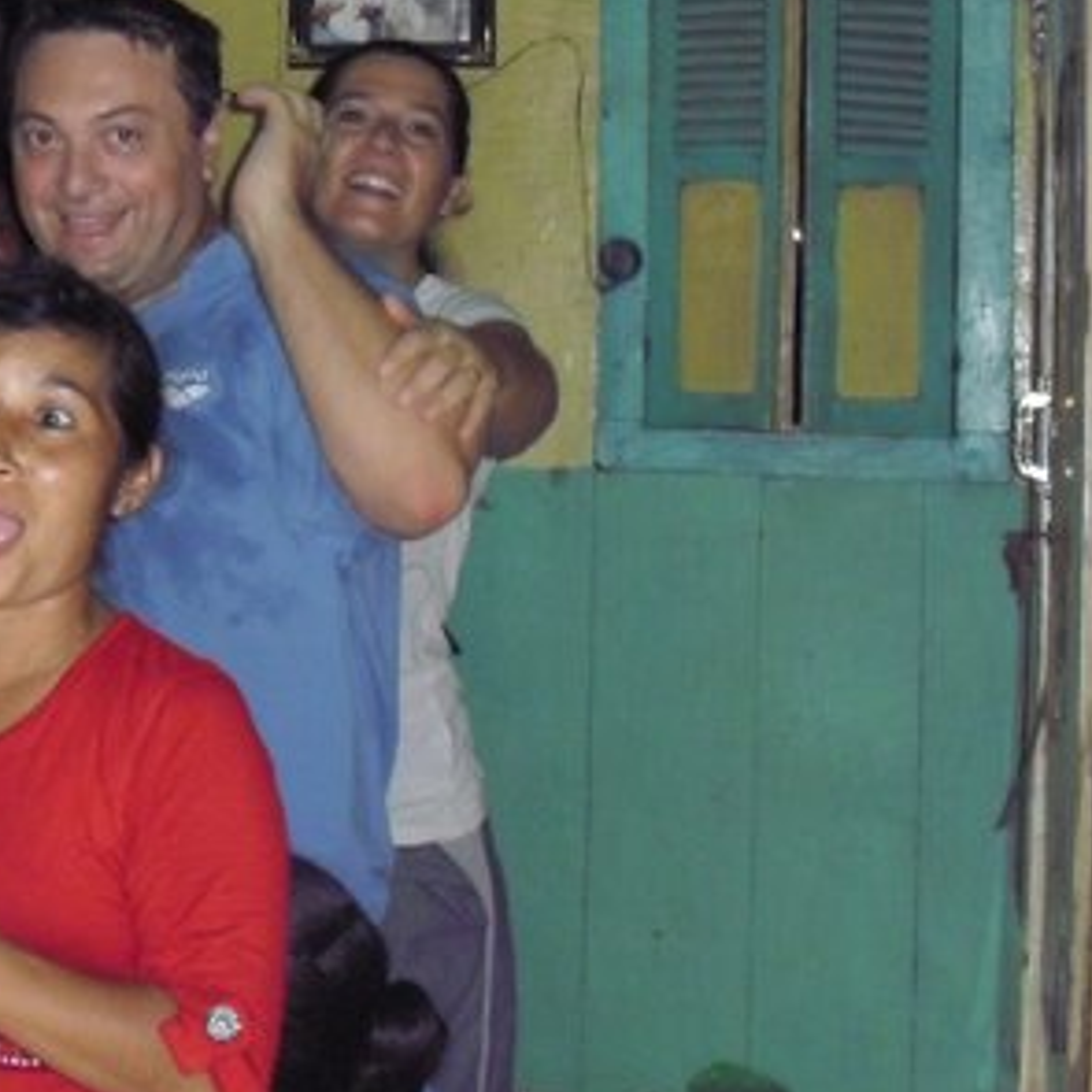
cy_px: 200
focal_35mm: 91
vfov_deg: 18.9
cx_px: -59
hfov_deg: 18.5
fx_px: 3248
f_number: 2.8
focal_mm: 6.2
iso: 200
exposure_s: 1/60
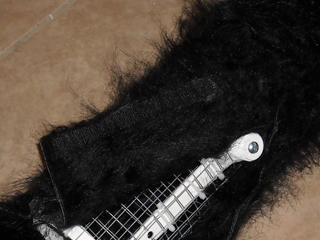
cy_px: 209
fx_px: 813
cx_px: 178
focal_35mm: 88
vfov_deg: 16.6
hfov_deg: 22.2
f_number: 2.8
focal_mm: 5.7
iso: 200
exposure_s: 1/60
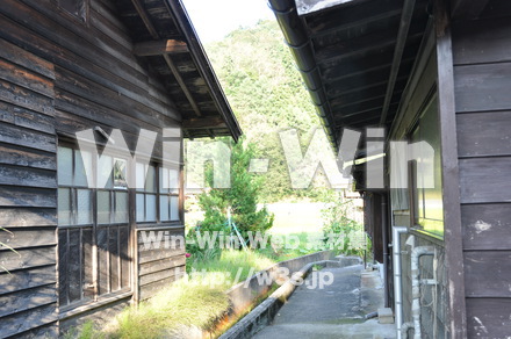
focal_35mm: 36
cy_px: 170
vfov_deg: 36.8
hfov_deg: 53.2
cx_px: 256
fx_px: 510
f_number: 4.5
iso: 200
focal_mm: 24
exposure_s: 1/80
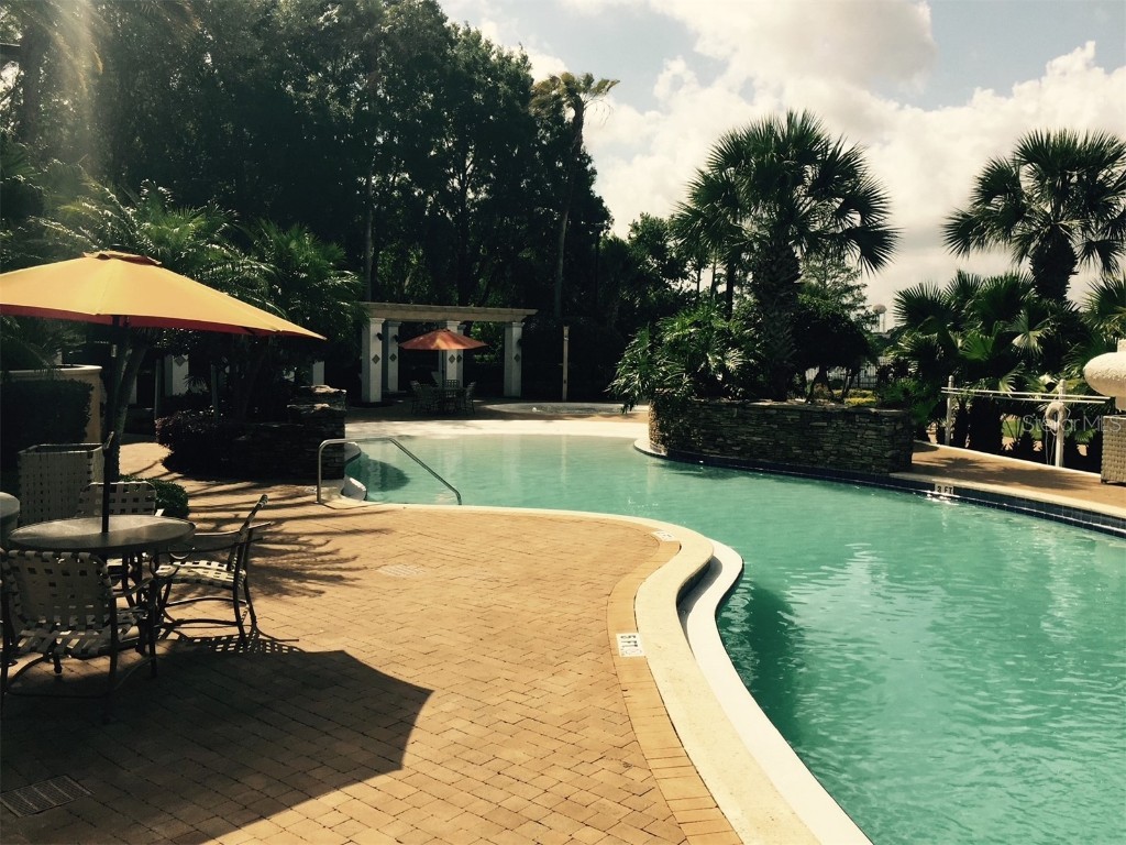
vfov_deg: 48.2
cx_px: 563
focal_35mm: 29
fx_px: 943
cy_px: 422
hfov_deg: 61.7
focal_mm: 4.15
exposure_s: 1/3300
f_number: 2.2
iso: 32
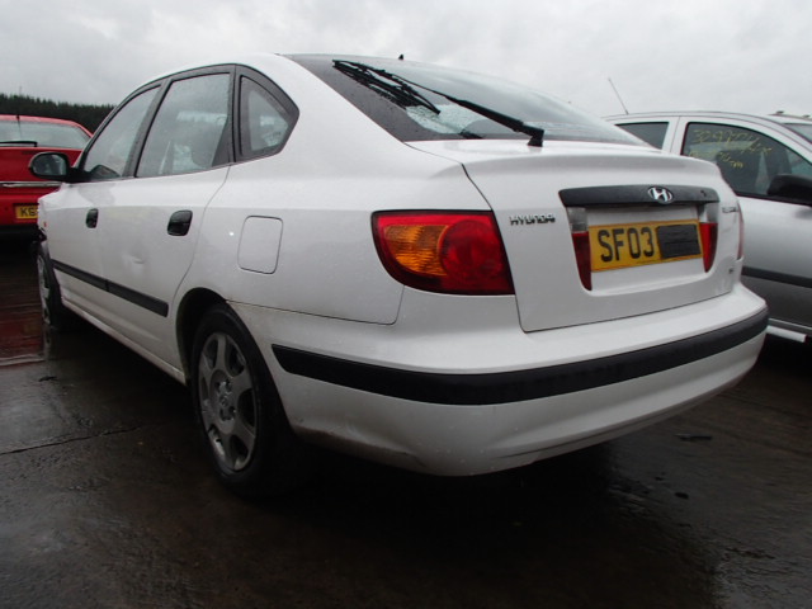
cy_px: 304
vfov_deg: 49.7
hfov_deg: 63.4
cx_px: 406
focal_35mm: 28
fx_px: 657
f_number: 3.9
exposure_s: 1/50
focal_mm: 5
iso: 200
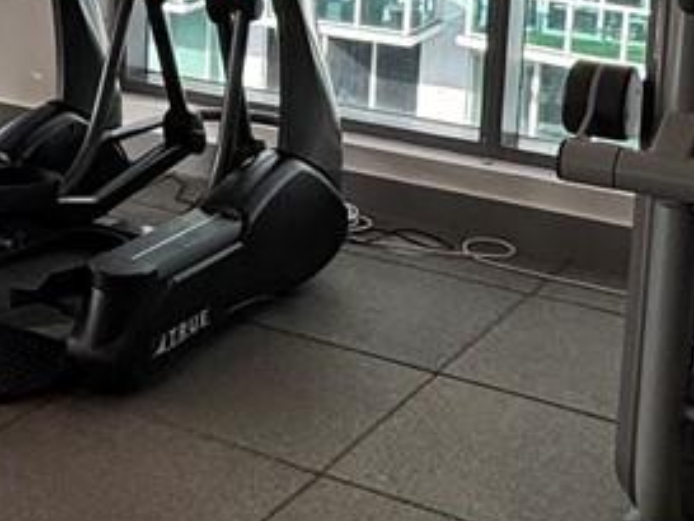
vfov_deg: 17.5
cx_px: -173
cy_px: -15
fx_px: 1645
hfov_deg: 21.8
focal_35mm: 82
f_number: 2.2
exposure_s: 1/399
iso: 40
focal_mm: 2.22
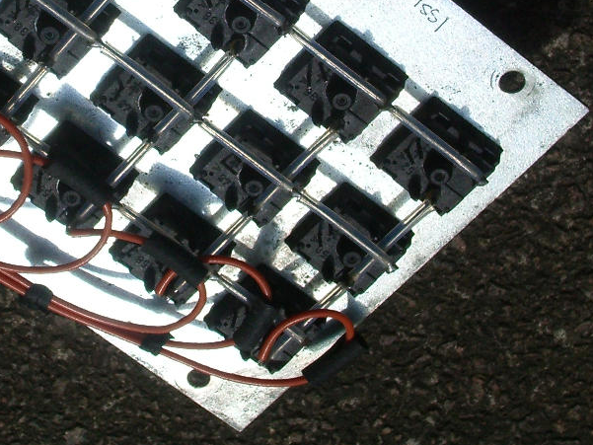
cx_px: 100
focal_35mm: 132
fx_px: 2262
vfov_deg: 11.1
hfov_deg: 14.8
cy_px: 2
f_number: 5.6
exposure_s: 1/1250
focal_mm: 10.2
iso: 80
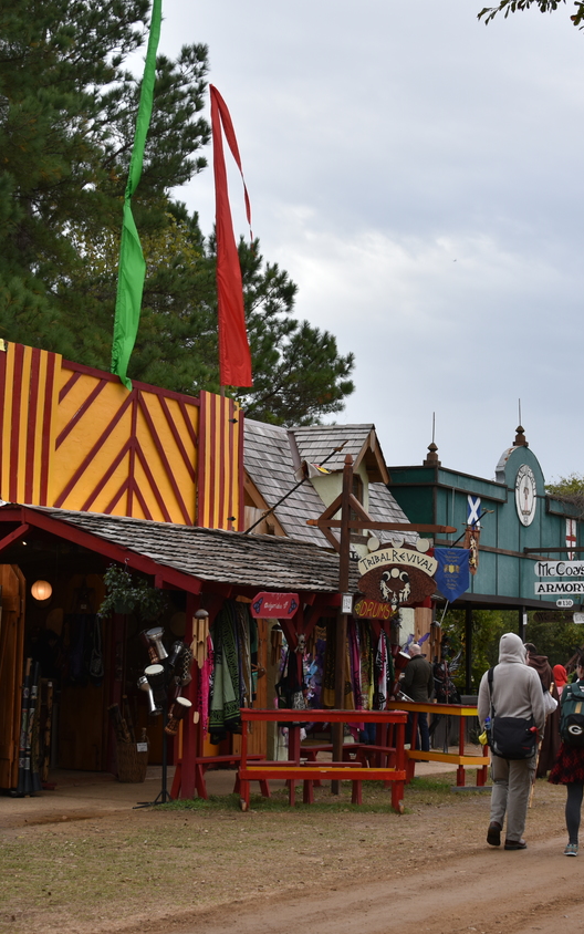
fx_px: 1730
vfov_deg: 30.2
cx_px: 309
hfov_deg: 19.2
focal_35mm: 68
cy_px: 471
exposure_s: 1/200
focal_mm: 44
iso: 100
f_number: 7.1
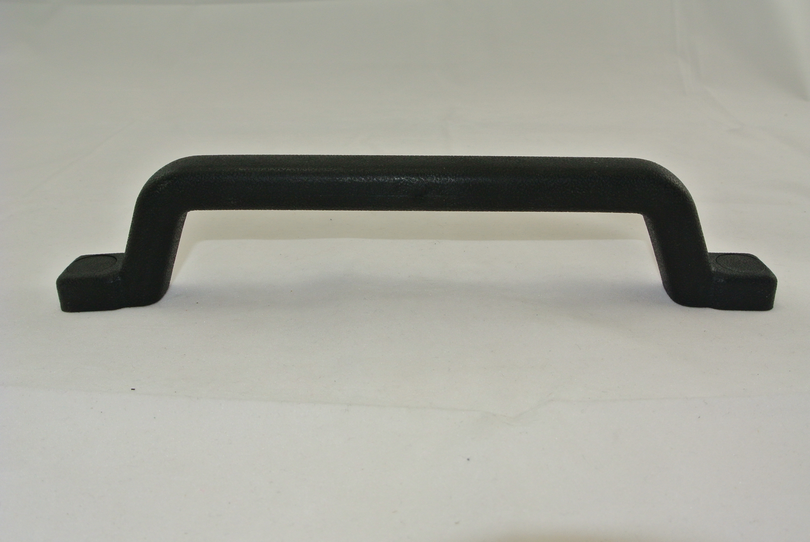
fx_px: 788
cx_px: 405
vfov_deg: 38.0
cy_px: 271
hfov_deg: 54.4
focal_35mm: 35
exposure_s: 1/60
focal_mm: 13.1
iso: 400
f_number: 9
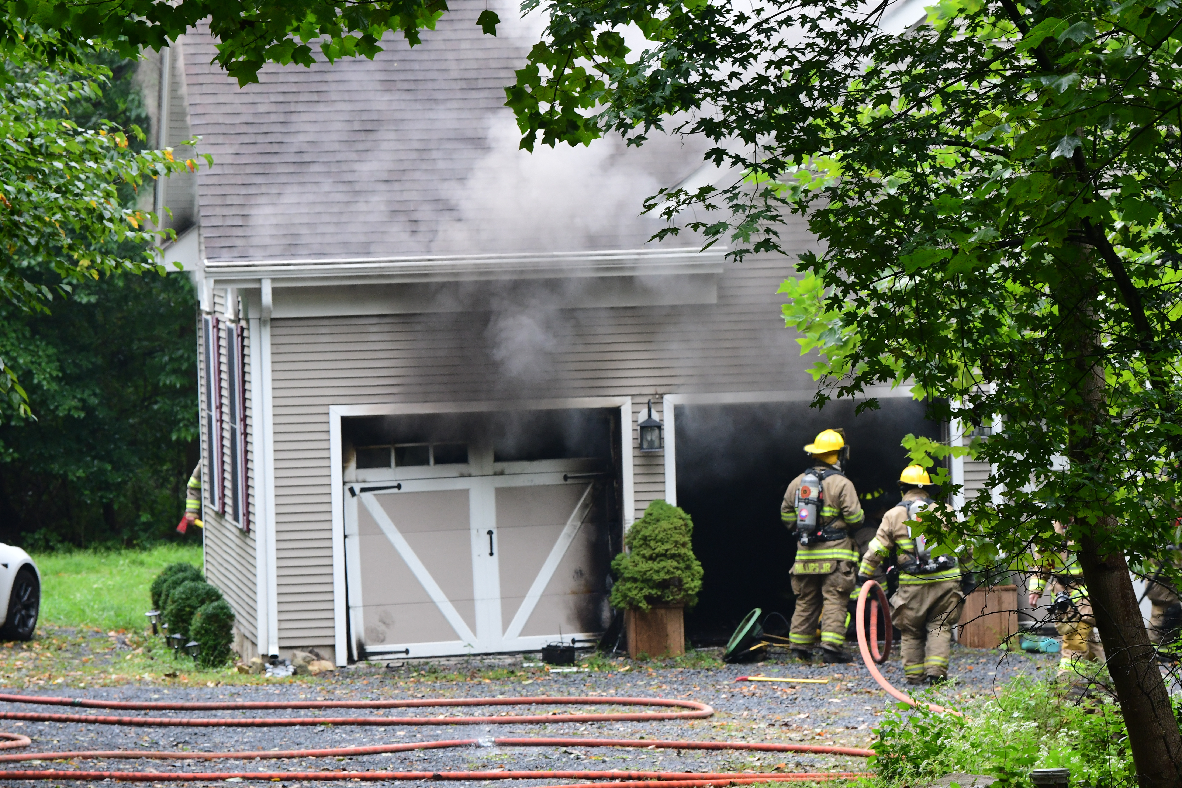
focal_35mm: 210
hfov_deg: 9.8
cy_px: 394
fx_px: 6894
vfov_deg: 6.5
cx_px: 591
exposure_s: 1/160
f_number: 6.3
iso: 1000
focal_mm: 140
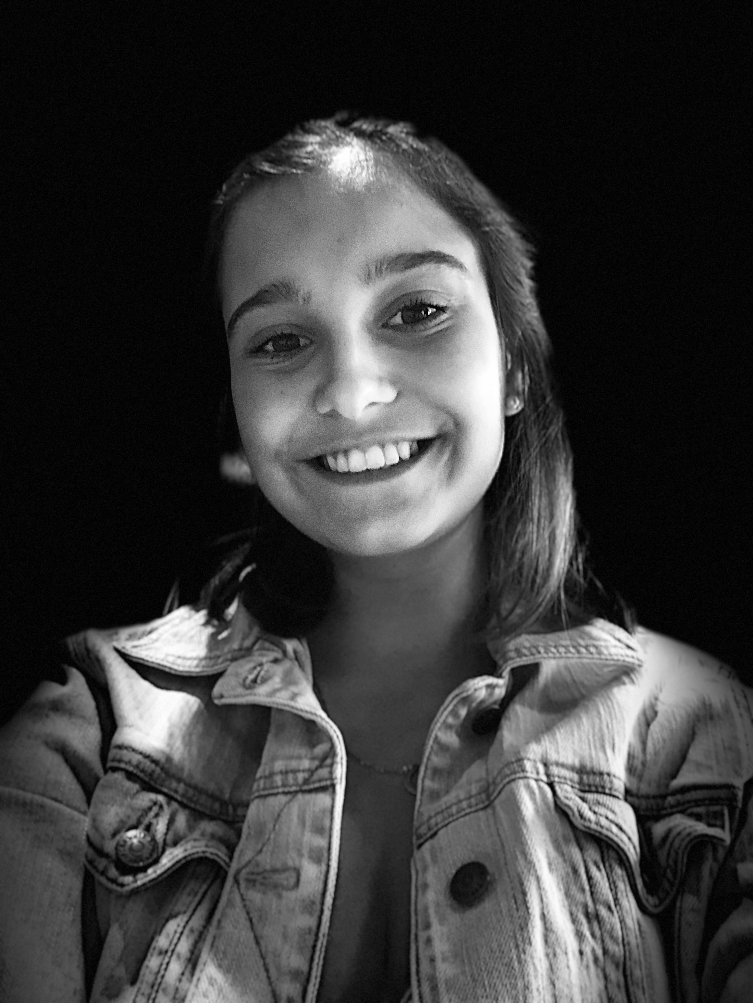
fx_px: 927
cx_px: 376
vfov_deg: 56.8
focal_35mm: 32
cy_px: 502
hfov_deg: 44.2
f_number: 2.2
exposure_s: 1/15
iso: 250
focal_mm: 2.87
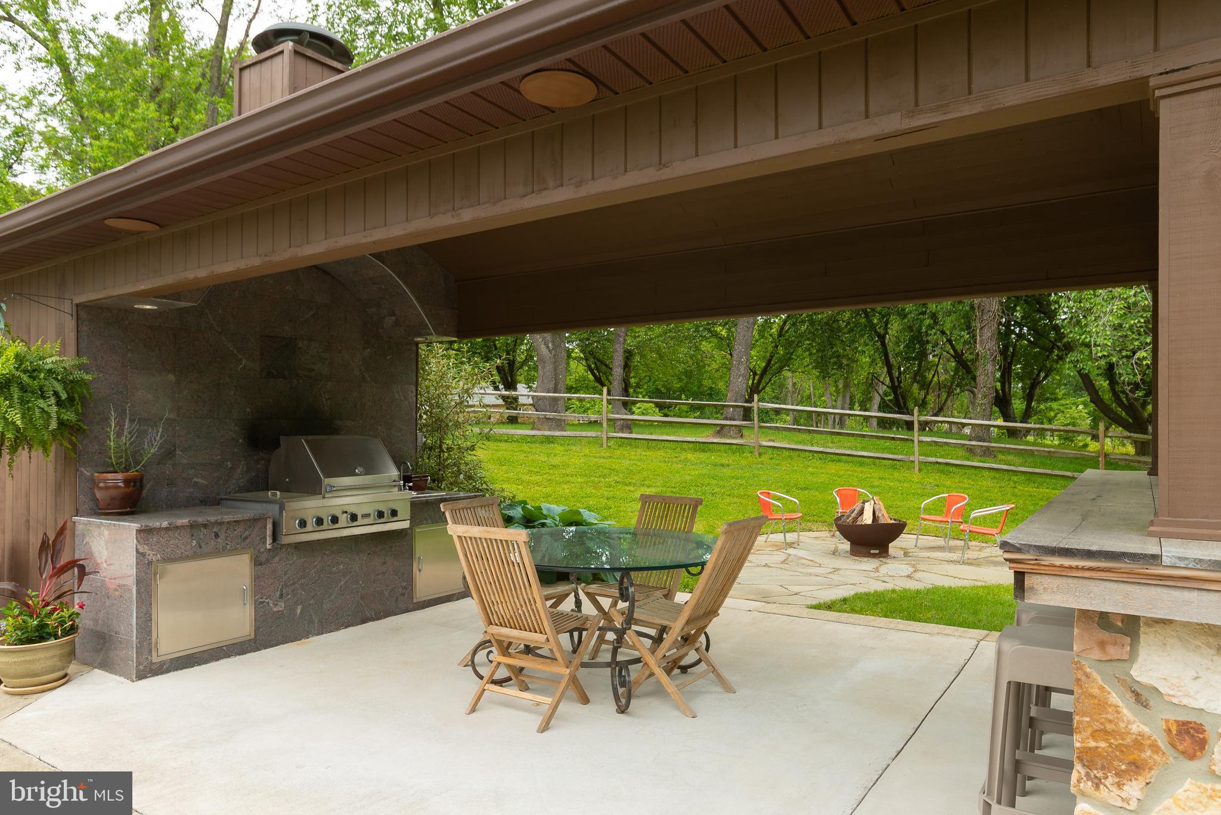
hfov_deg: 76.1
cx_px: 610
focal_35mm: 23
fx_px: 780
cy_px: 408
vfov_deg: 55.1
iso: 200
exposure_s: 1/125
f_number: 8
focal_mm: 23
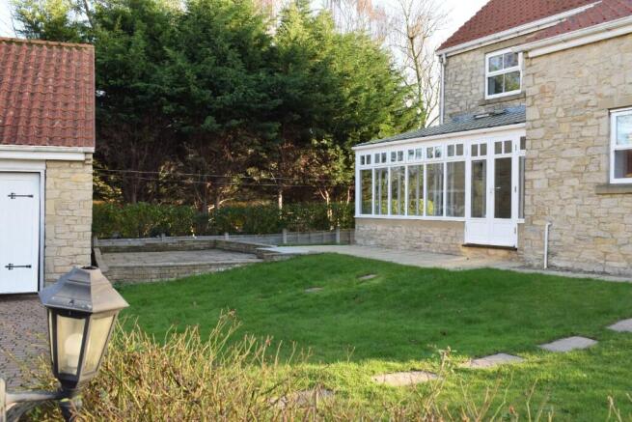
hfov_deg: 57.2
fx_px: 579
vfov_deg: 40.0
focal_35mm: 33
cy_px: 211
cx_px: 316
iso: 800
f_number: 11
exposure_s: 1/125
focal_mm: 22
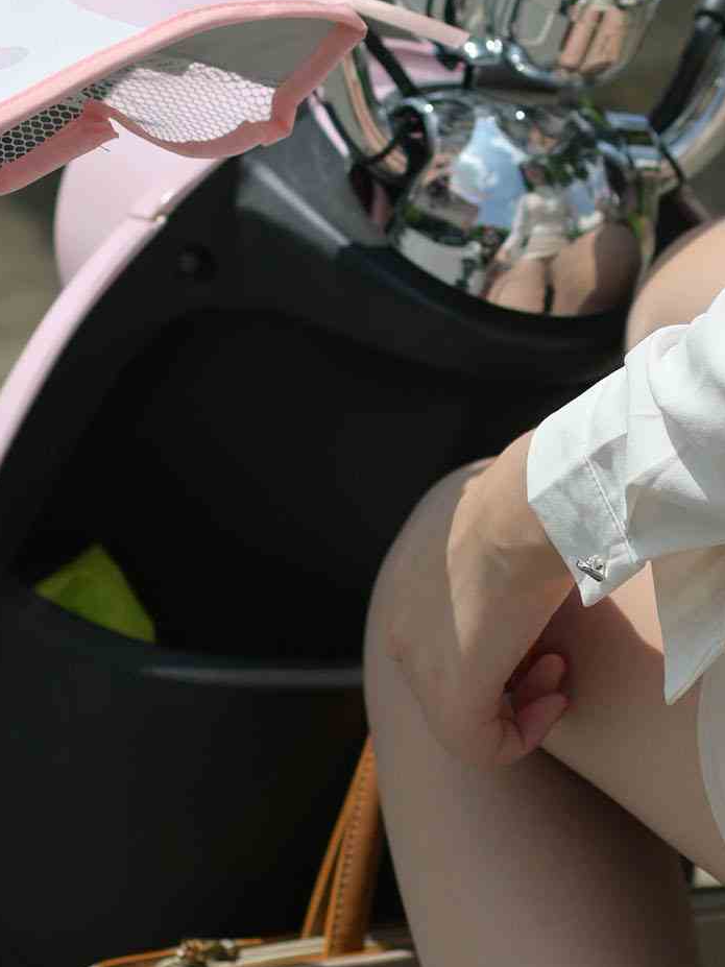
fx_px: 4665
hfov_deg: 8.9
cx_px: 625
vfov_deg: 11.8
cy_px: 417
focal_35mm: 167
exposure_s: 1/3200
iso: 64
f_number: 3.2
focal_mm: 35
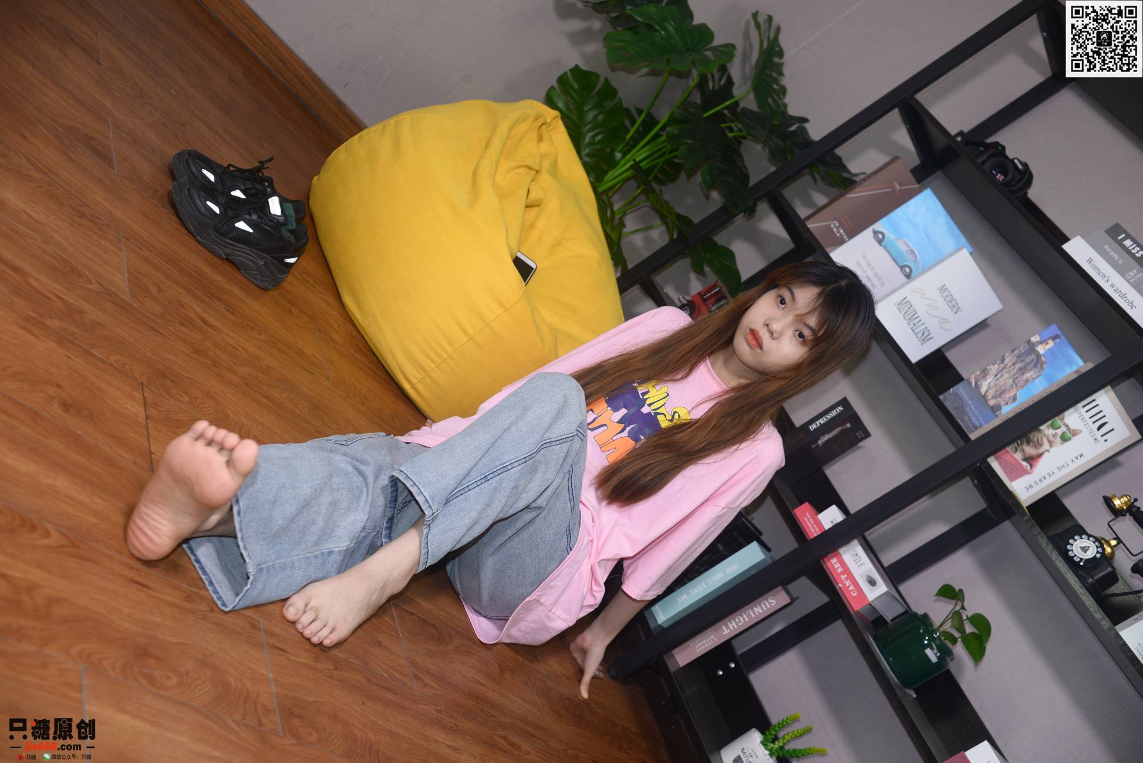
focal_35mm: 35
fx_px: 1112
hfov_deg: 54.4
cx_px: 572
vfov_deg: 37.9
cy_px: 382
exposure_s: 1/125
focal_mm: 35
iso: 500
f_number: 5
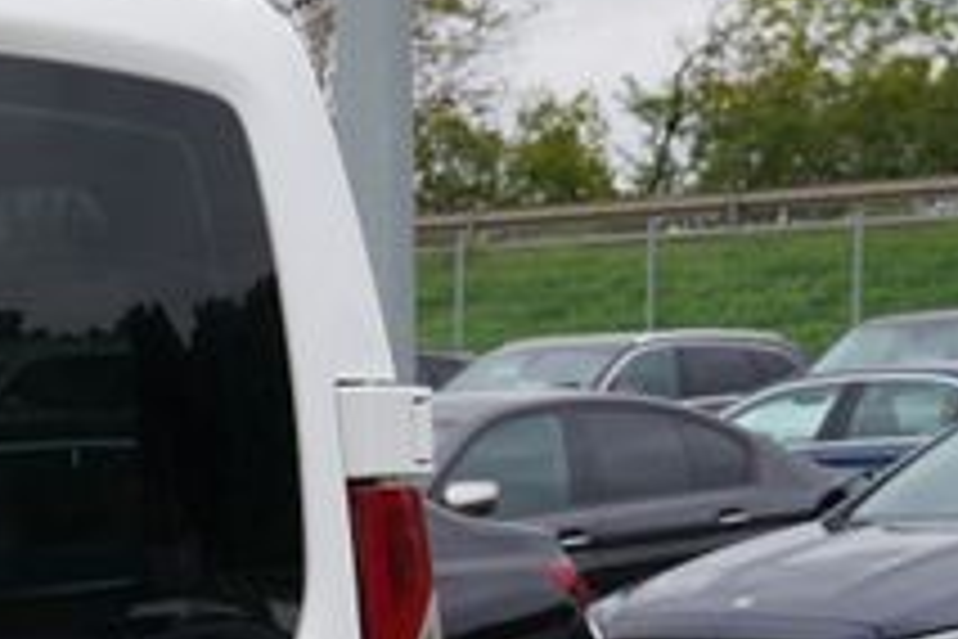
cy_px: 889
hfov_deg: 12.3
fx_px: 3965
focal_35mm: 149
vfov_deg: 9.0
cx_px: -936
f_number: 6.3
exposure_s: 1/100
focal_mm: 31
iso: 100
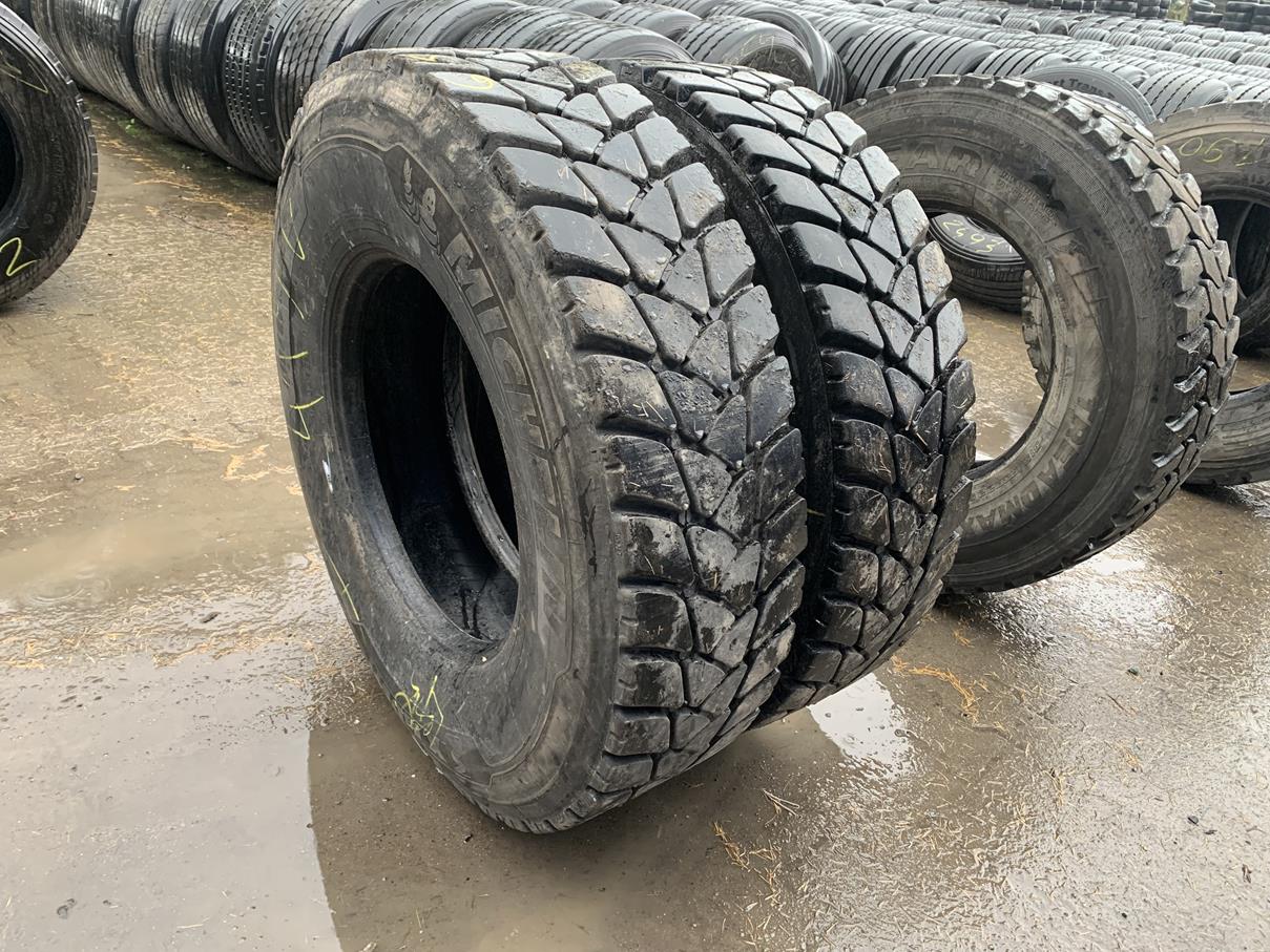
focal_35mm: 26
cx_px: 635
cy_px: 476
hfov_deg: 67.3
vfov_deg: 53.1
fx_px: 954
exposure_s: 1/60
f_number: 1.8
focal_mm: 4.25
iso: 125
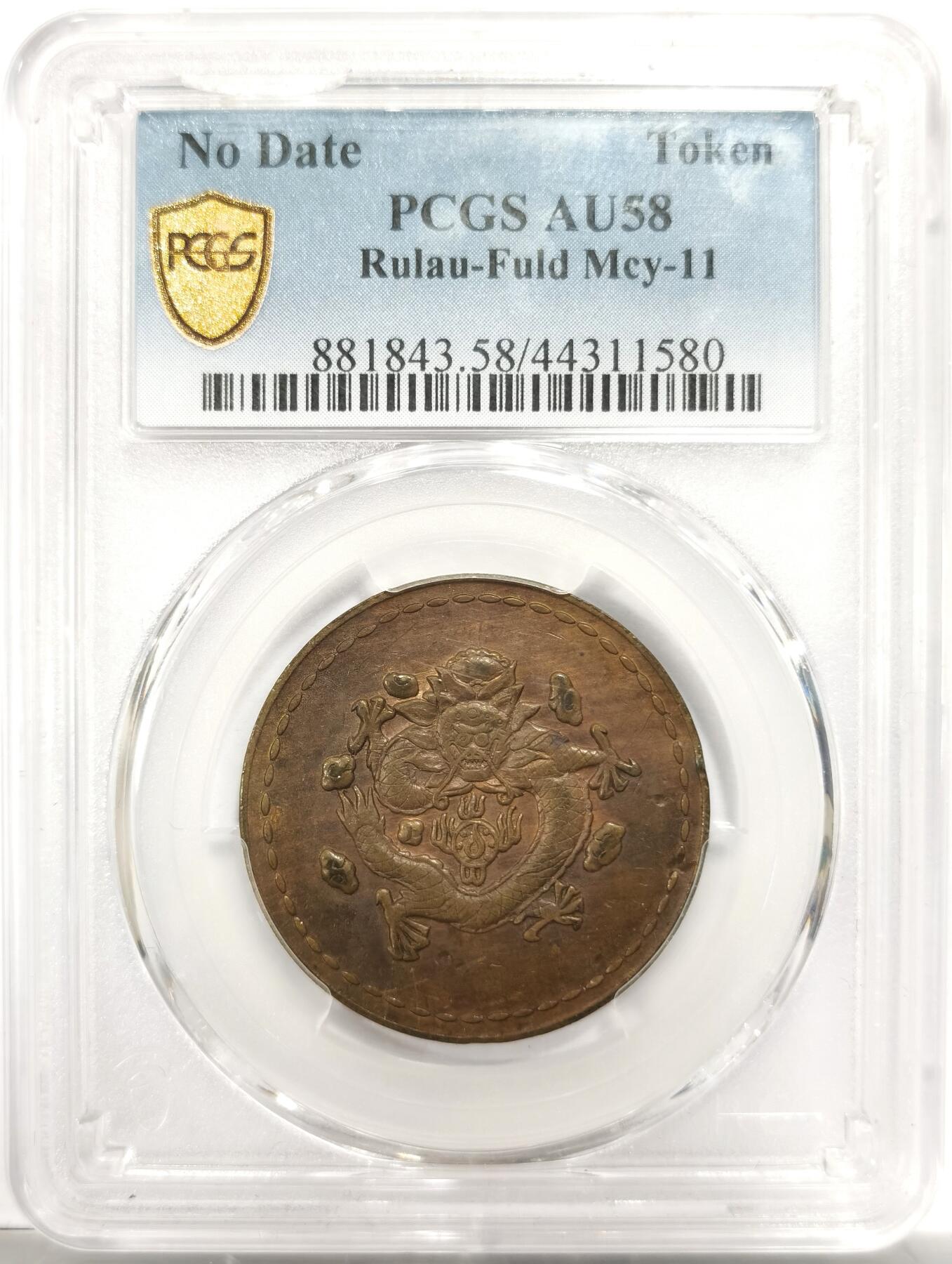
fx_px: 1974
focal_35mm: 54
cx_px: 476
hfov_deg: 27.1
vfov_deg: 35.5
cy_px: 632
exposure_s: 1/100
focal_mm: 5.56
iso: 200
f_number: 16
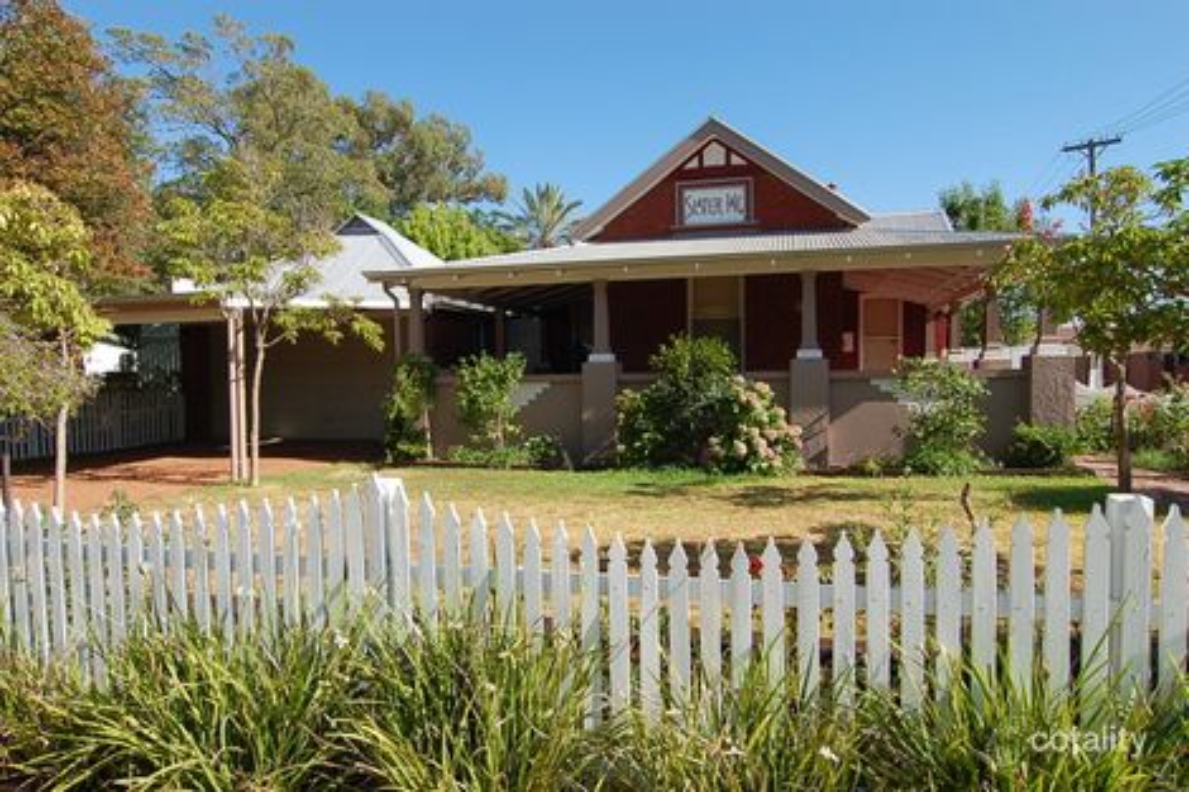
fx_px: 743
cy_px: 396
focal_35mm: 22
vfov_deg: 56.1
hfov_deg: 77.3
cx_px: 594
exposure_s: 1/320
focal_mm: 15
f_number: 9
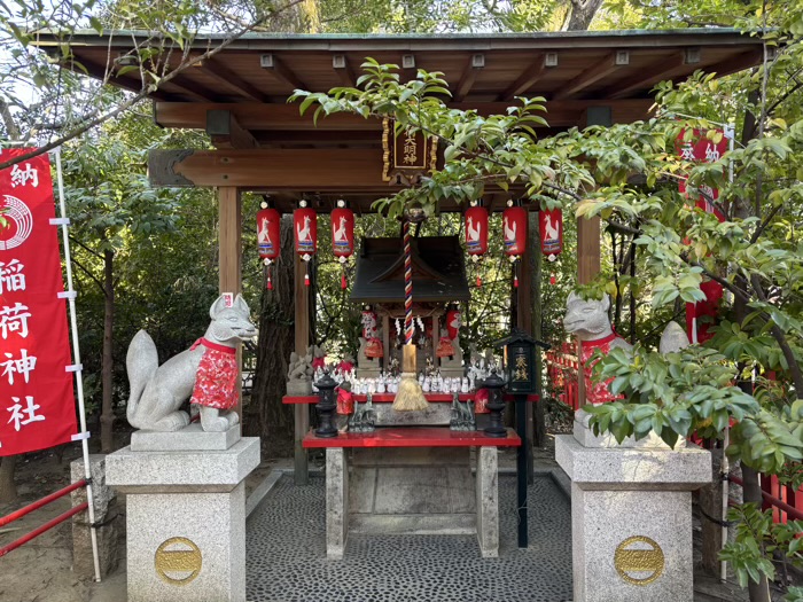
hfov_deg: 67.3
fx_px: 603
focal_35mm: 26
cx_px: 402
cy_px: 301
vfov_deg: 53.1
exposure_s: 1/121
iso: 100
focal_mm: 5.96
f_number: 1.6
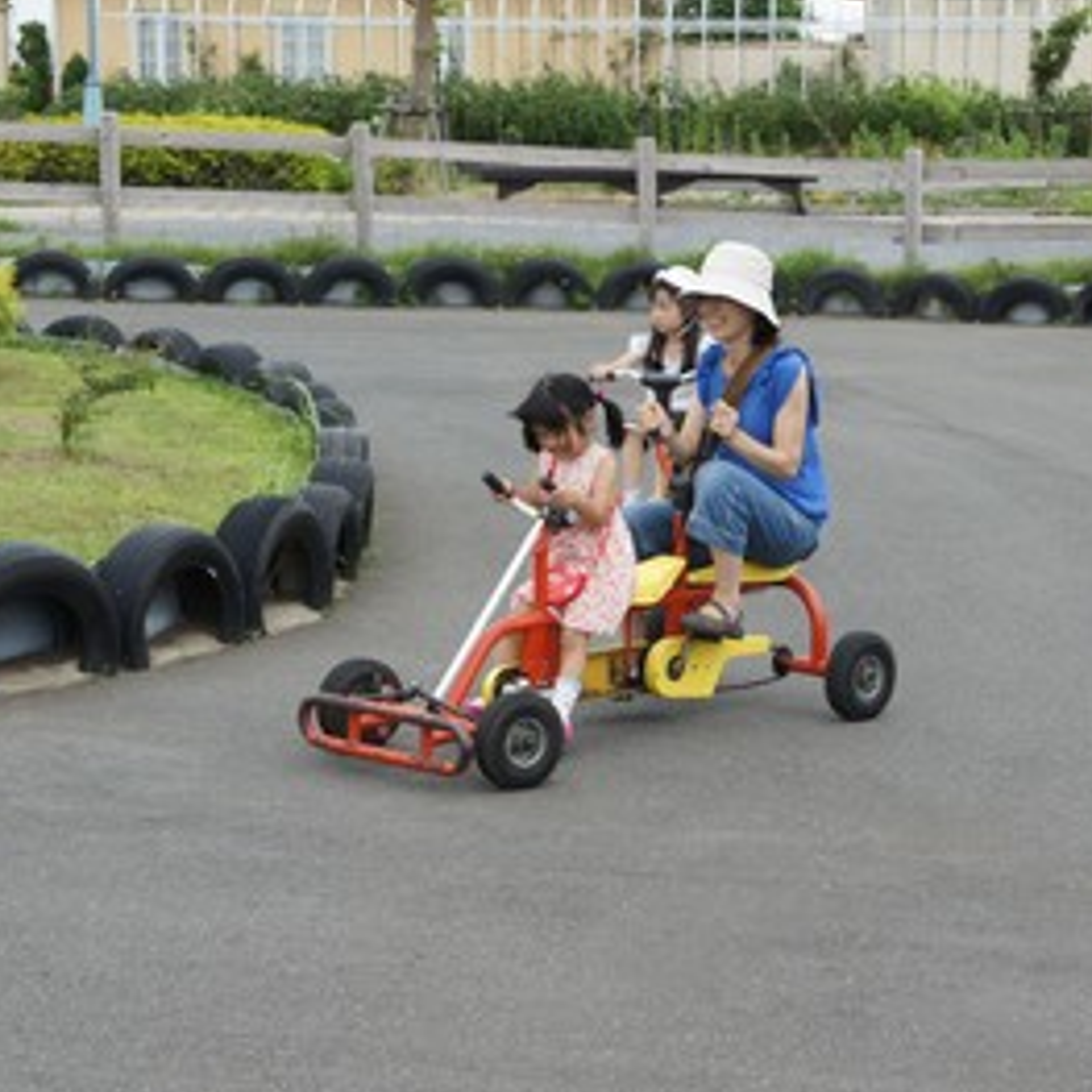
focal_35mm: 89
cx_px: 581
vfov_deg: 19.5
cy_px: 544
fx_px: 3176
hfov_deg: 19.5
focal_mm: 46
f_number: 7.1
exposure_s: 1/160
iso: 200
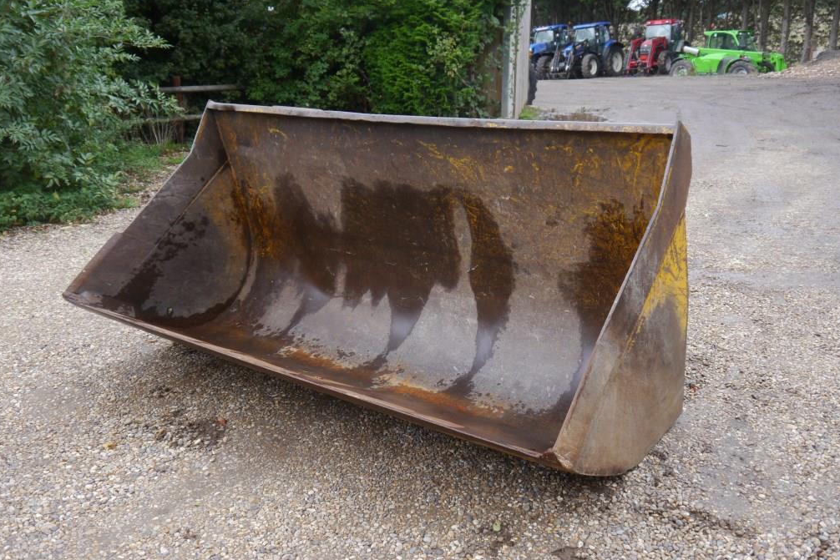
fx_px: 840
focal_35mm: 36
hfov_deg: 53.1
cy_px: 286
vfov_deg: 36.9
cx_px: 423
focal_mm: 17
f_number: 4.5
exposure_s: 1/125
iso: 160
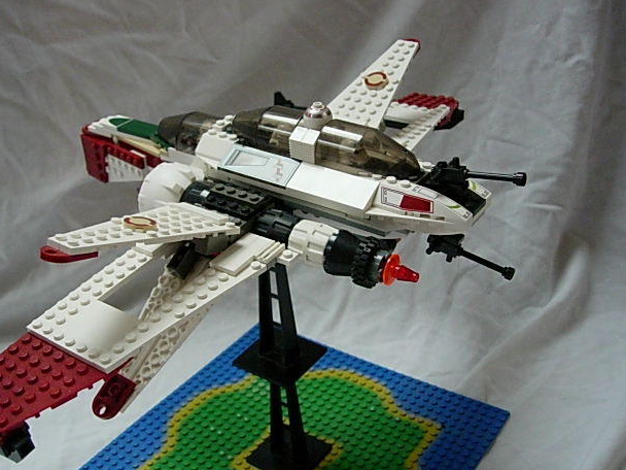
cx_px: 299
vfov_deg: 36.0
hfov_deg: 46.8
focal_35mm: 40
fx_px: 723
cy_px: 238
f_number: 2.8
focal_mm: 7.8
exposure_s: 1/197
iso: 400
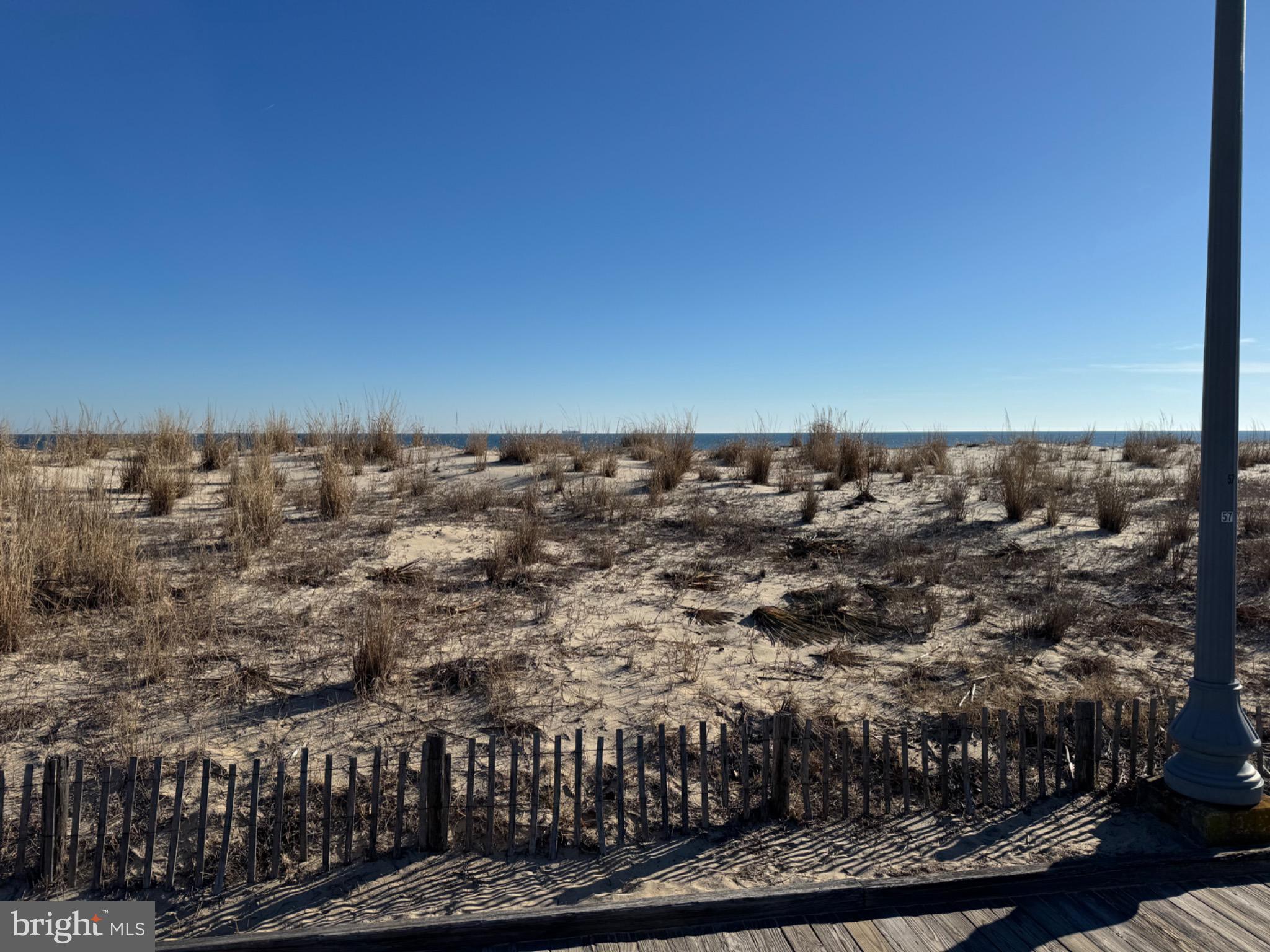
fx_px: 881
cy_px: 476
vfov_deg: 56.8
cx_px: 635
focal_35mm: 24
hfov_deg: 71.6
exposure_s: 1/9009
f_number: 1.78
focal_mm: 6.76
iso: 80
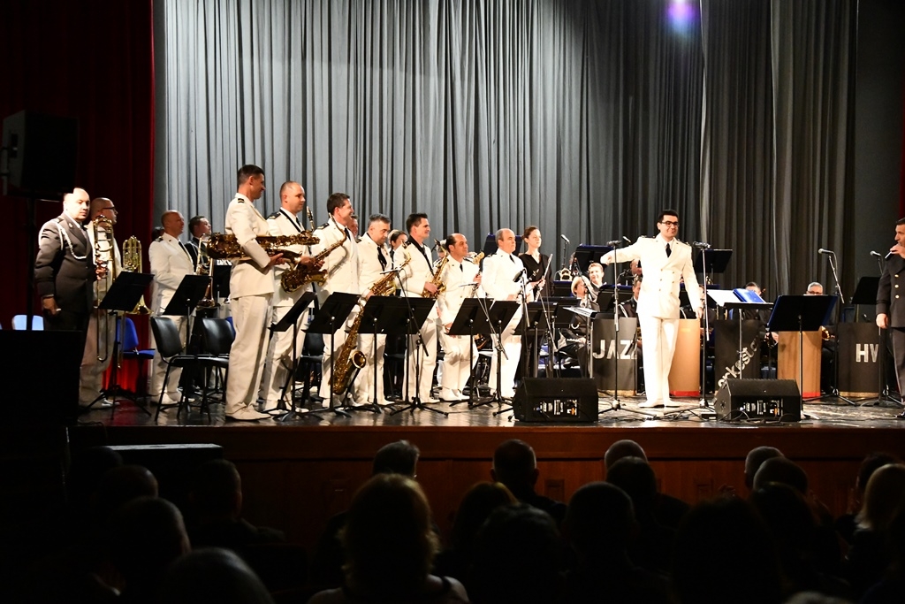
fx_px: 1458
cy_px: 302
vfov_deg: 23.4
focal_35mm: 58
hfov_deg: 34.5
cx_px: 452
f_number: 4.5
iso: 16000
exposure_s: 1/320
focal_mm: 58
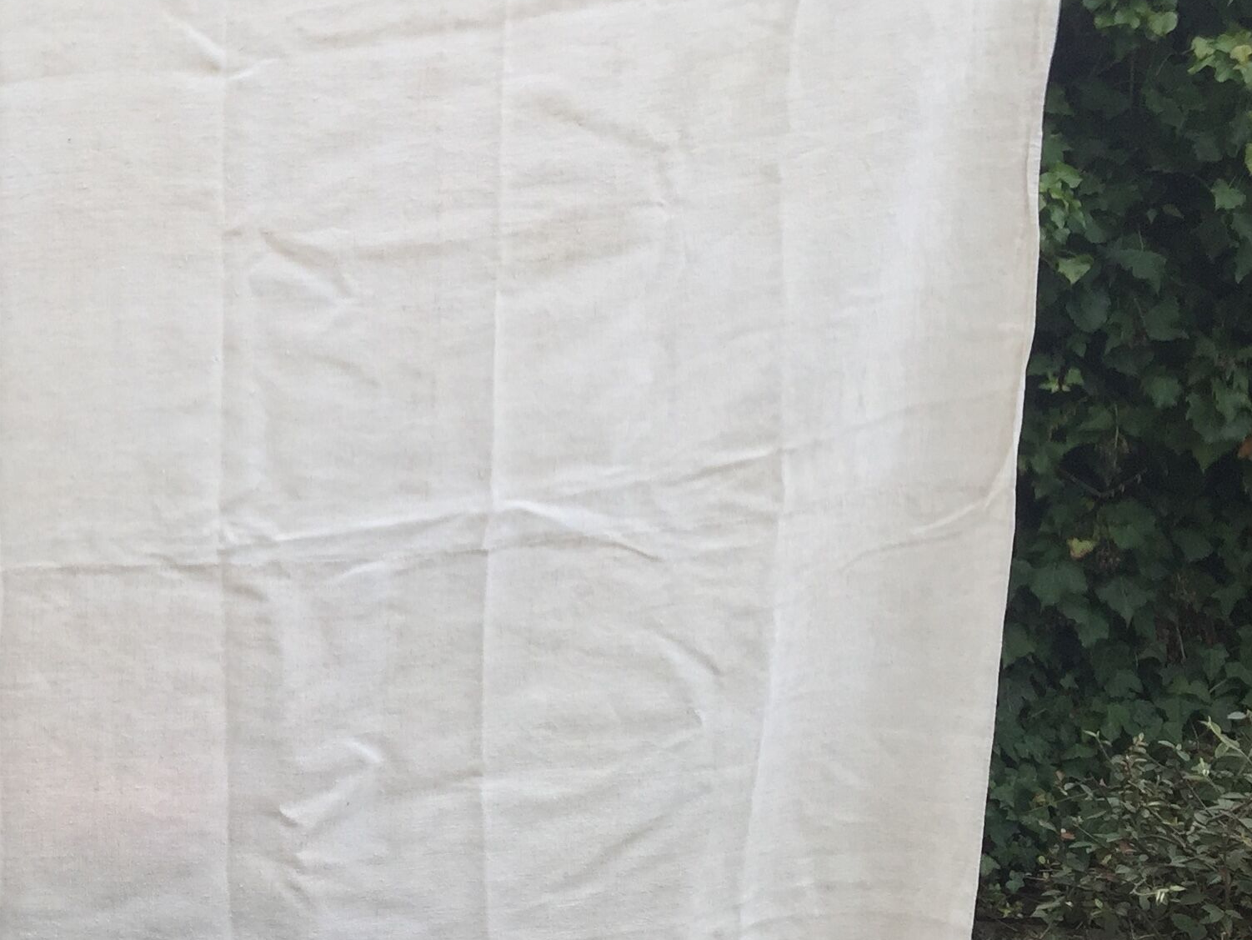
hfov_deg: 28.5
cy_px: 515
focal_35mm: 63
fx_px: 2279
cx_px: -54
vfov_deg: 23.3
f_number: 2.2
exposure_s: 1/115
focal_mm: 4.15
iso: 32
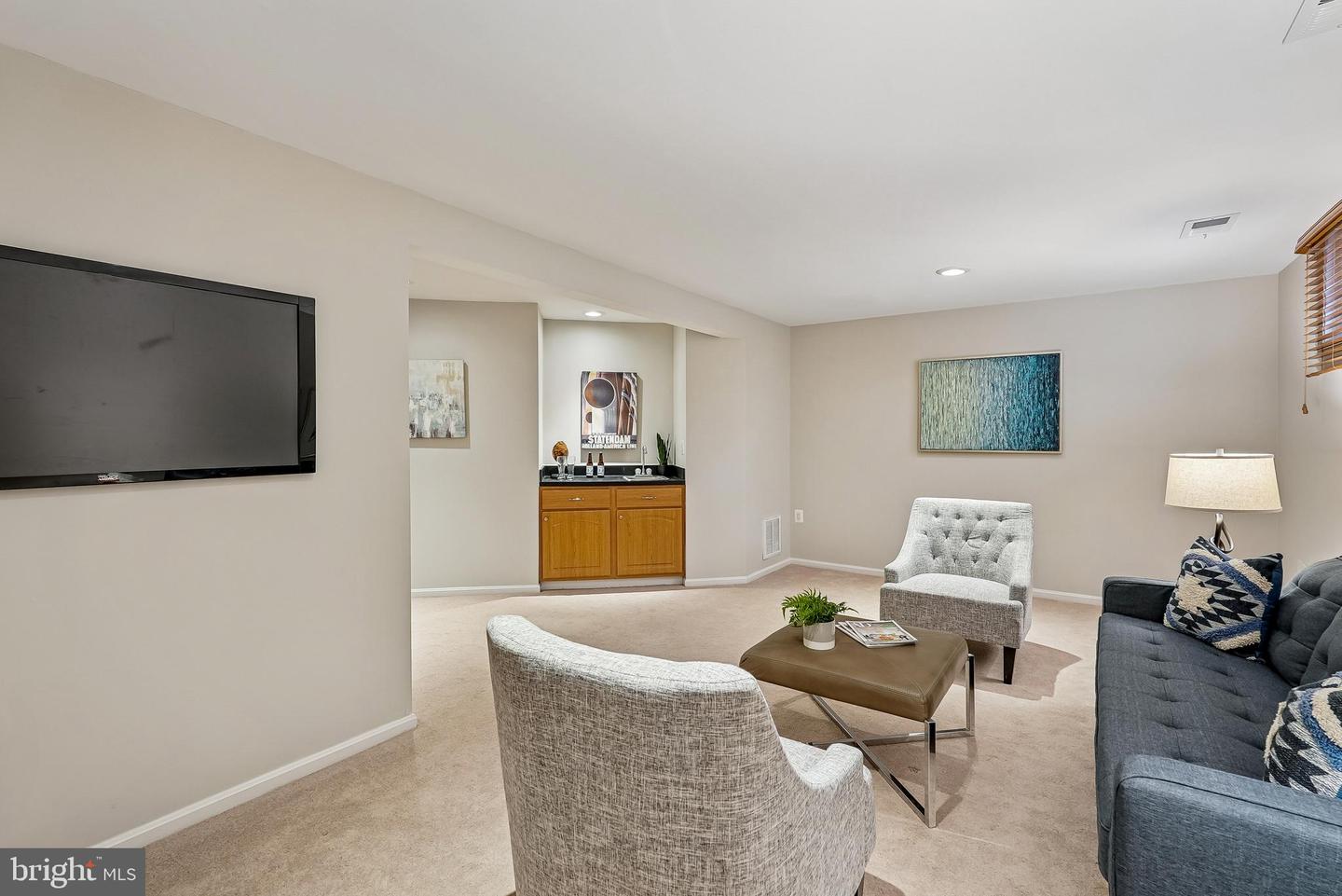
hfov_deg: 96.7
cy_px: 448
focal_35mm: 16
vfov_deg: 73.8
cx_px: 671
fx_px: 597
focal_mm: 16
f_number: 8
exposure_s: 2
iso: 100
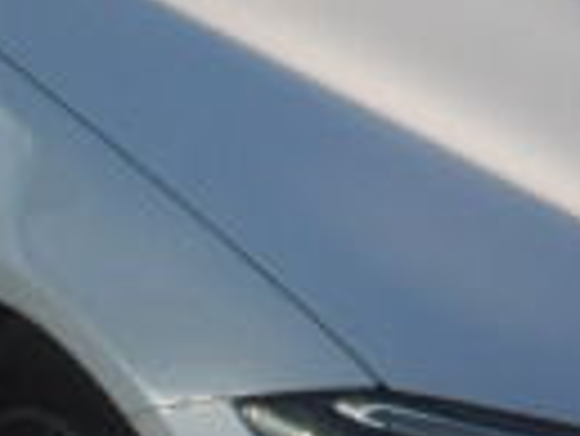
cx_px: 391
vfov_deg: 12.5
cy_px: 180
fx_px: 1996
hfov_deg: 16.5
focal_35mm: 119
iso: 125
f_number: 2.8
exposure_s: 1/640
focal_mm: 4.3
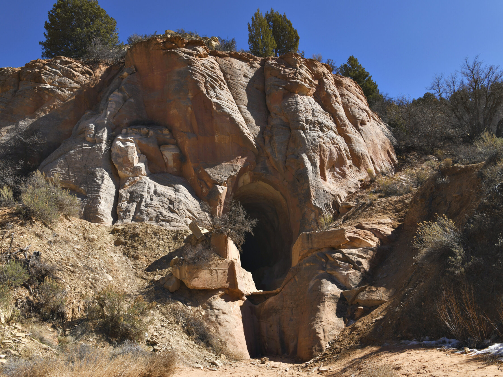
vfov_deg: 41.8
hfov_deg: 54.0
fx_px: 494
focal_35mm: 34
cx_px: 254
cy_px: 186
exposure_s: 1/1000
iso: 250
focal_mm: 31
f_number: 9
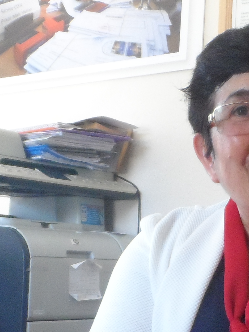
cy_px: 201
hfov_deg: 17.4
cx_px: 250
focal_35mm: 83
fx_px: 796
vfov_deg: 23.5
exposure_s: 1/30
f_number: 3.2
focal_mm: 4
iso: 480
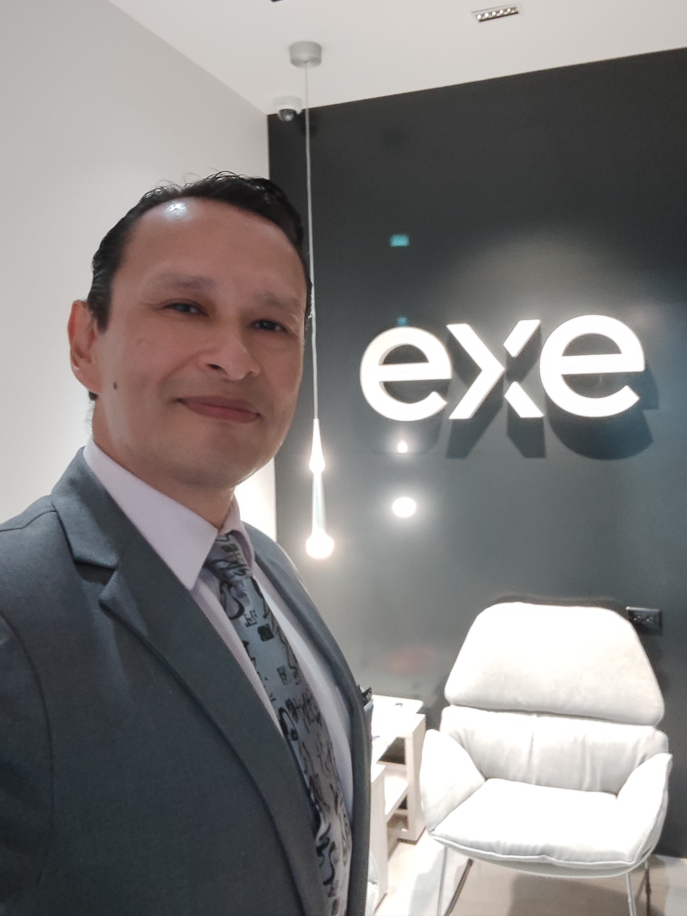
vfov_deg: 81.7
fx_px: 529
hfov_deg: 66.0
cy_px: 458
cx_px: 344
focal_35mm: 20
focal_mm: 3.49
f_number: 2.45
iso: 376
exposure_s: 1/20
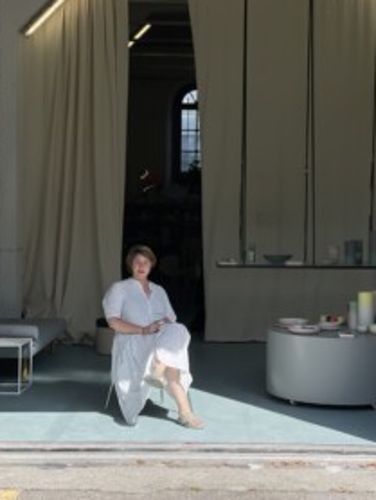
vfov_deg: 29.3
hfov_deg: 22.3
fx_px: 954
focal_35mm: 66
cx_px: 219
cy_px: 222
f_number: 2
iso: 25
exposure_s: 1/872
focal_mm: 6
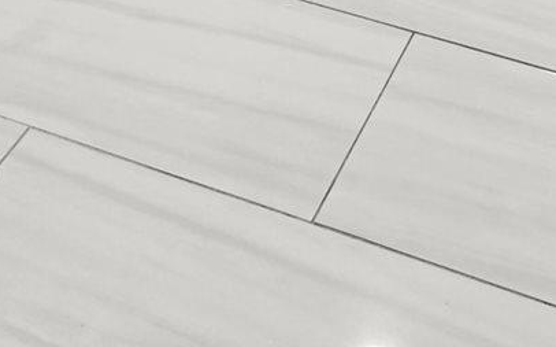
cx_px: 223
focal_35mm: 108
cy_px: -1039
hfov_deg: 19.3
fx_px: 1635
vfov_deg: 7.8
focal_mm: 14
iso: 200
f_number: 10
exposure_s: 1/8
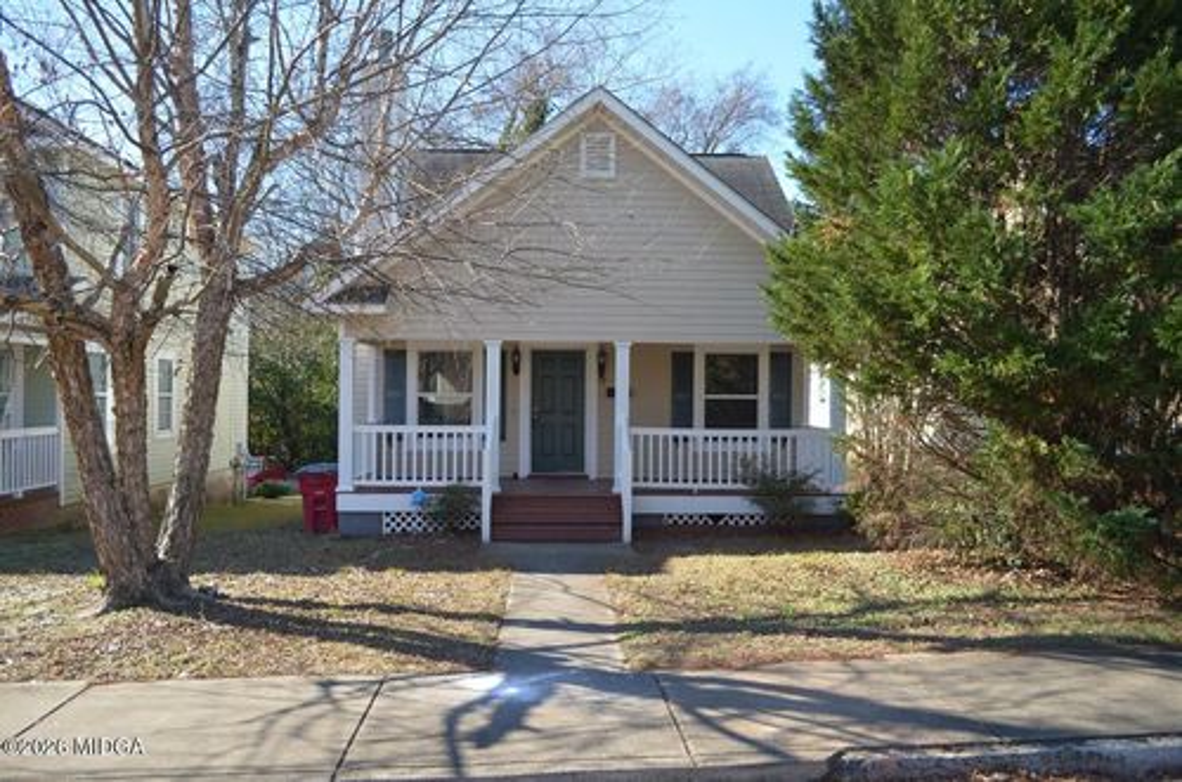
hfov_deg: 67.5
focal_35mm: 27
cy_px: 391
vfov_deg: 47.7
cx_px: 591
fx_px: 885
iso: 200
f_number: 3.5
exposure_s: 1/500
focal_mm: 18
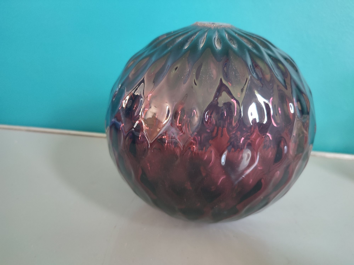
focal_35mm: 25
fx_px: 256
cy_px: 132
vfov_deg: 54.9
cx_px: 177
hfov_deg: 69.4
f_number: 1.9
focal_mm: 6.04
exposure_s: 1/20
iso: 649
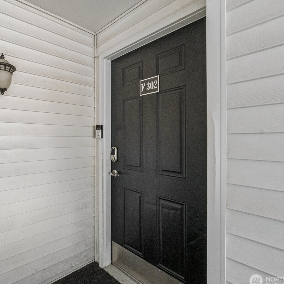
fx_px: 186
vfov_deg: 74.8
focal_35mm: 20
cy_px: 142
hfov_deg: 72.2
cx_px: 91
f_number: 10
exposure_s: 1/30
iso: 2000
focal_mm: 10
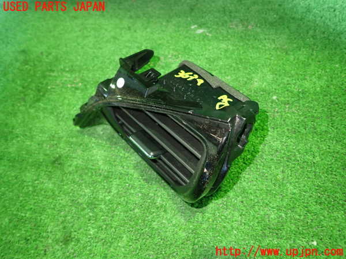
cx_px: 173
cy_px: 130
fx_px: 250
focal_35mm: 25
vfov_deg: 54.9
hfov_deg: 69.4
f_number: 2
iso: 640
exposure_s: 1/30
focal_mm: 4.5
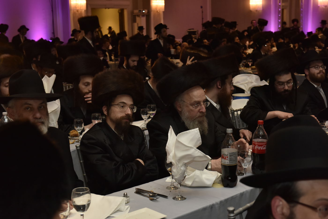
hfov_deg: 36.2
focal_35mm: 55
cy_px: 110
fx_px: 501
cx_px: 164
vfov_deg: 24.6
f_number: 4.5
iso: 1600
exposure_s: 1/60
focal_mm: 55
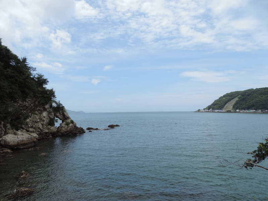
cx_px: 134
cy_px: 100
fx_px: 186
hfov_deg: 71.6
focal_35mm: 24
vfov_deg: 56.8
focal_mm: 4.3
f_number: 3
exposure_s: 1/1250
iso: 80
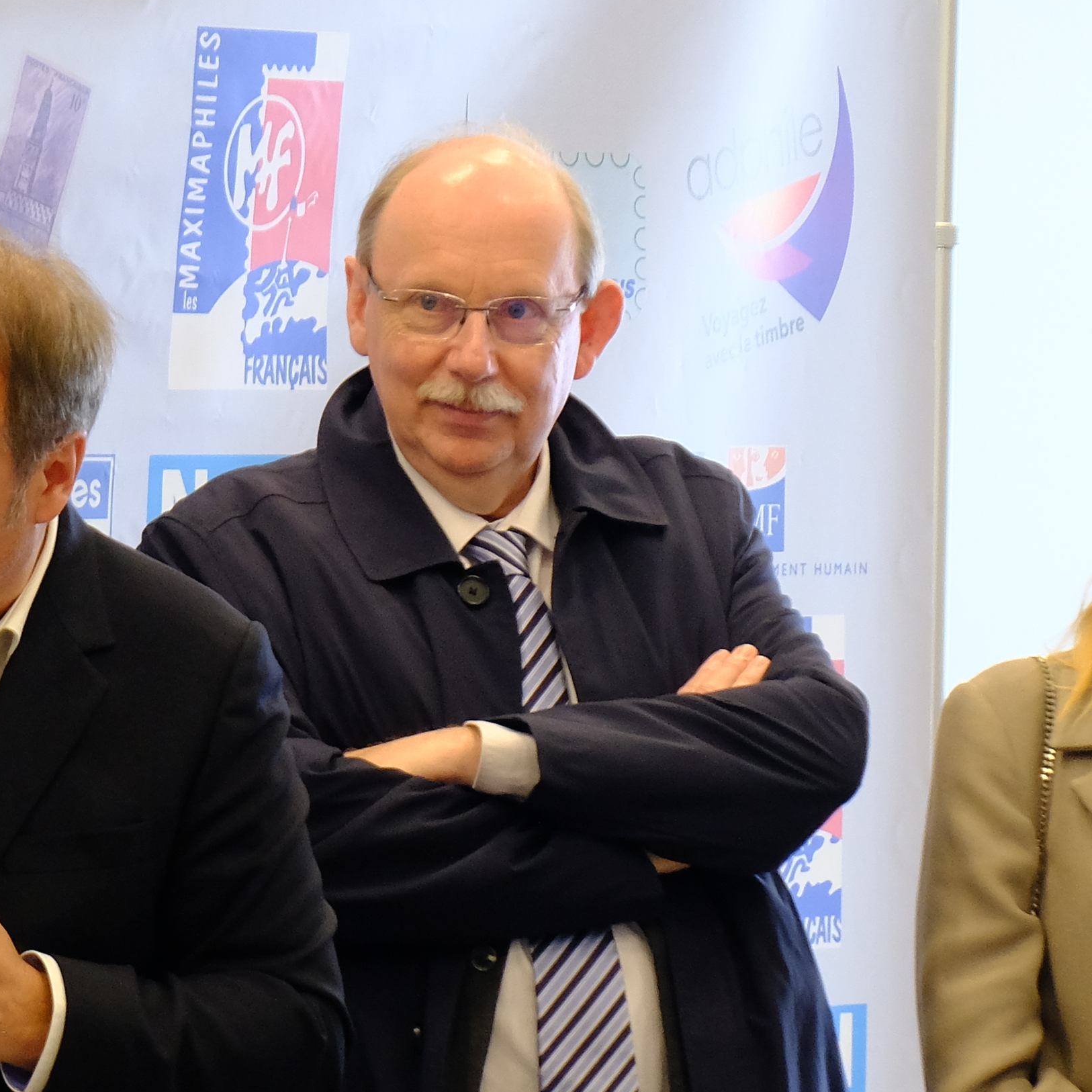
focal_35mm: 232
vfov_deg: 7.5
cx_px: -536
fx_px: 8280
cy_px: 586
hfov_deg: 7.4
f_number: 5
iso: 1250
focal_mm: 49.4
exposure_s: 1/20
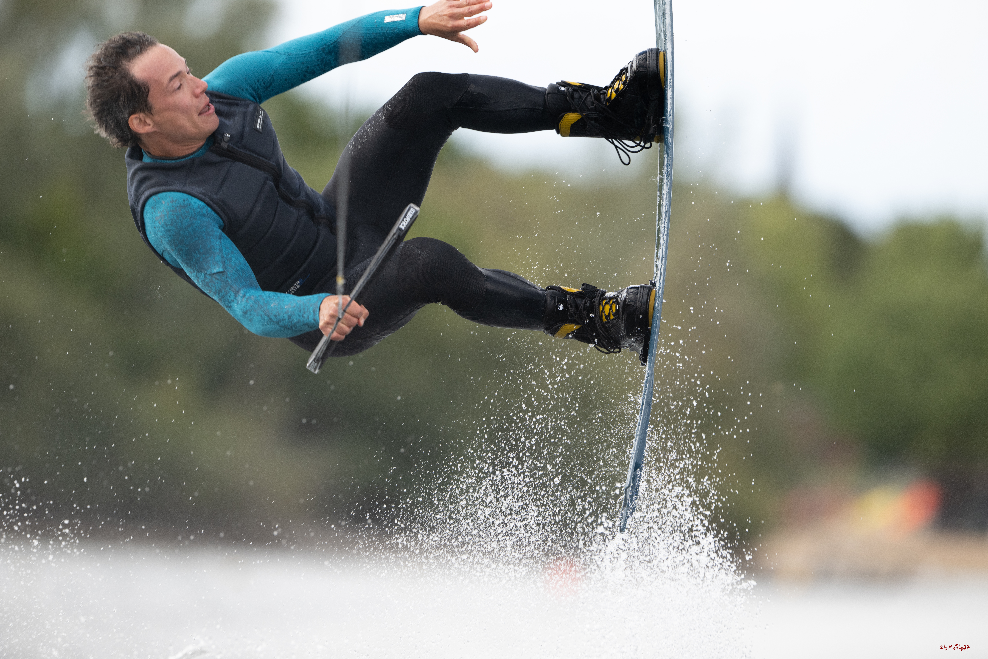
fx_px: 10977
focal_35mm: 400
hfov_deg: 5.2
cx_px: 494
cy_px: 330
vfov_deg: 3.4
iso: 500
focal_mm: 400
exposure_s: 1/1600
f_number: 4.5
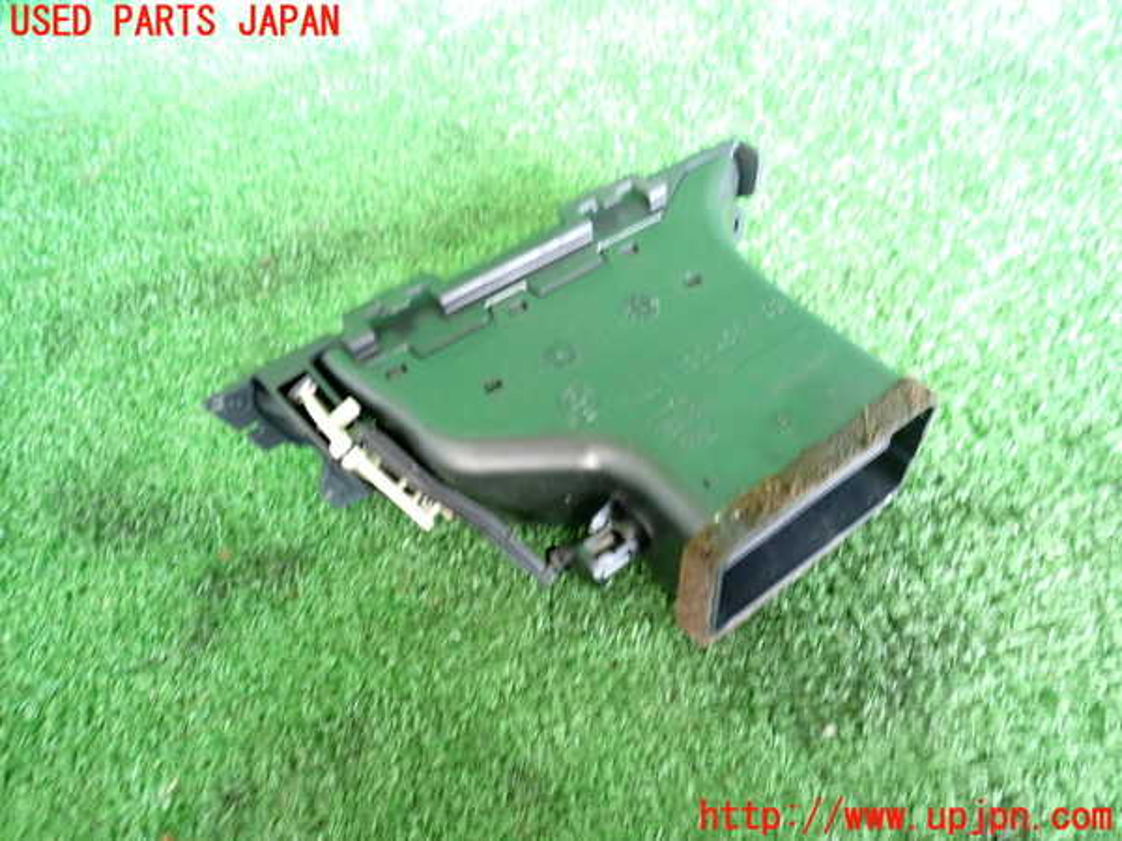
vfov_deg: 54.9
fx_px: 810
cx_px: 561
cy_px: 420
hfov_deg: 69.4
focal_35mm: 25
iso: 640
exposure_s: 1/30
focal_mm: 4.5
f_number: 2
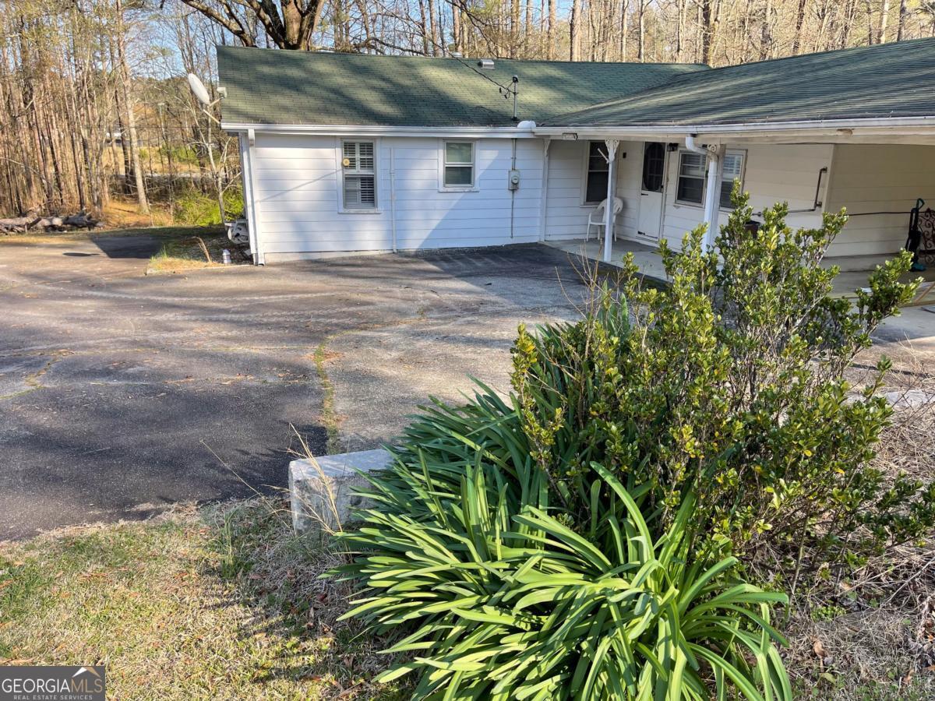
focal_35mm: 25
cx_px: 468
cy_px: 350
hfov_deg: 69.4
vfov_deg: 54.9
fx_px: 675
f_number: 1.6
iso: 32
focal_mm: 5.1
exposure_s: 1/543
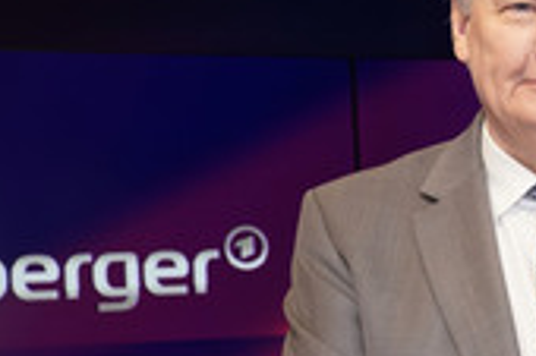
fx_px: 1458
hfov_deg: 20.0
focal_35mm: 98
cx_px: 579
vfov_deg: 13.8
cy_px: 299
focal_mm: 37
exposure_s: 1/160
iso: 2000
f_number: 5
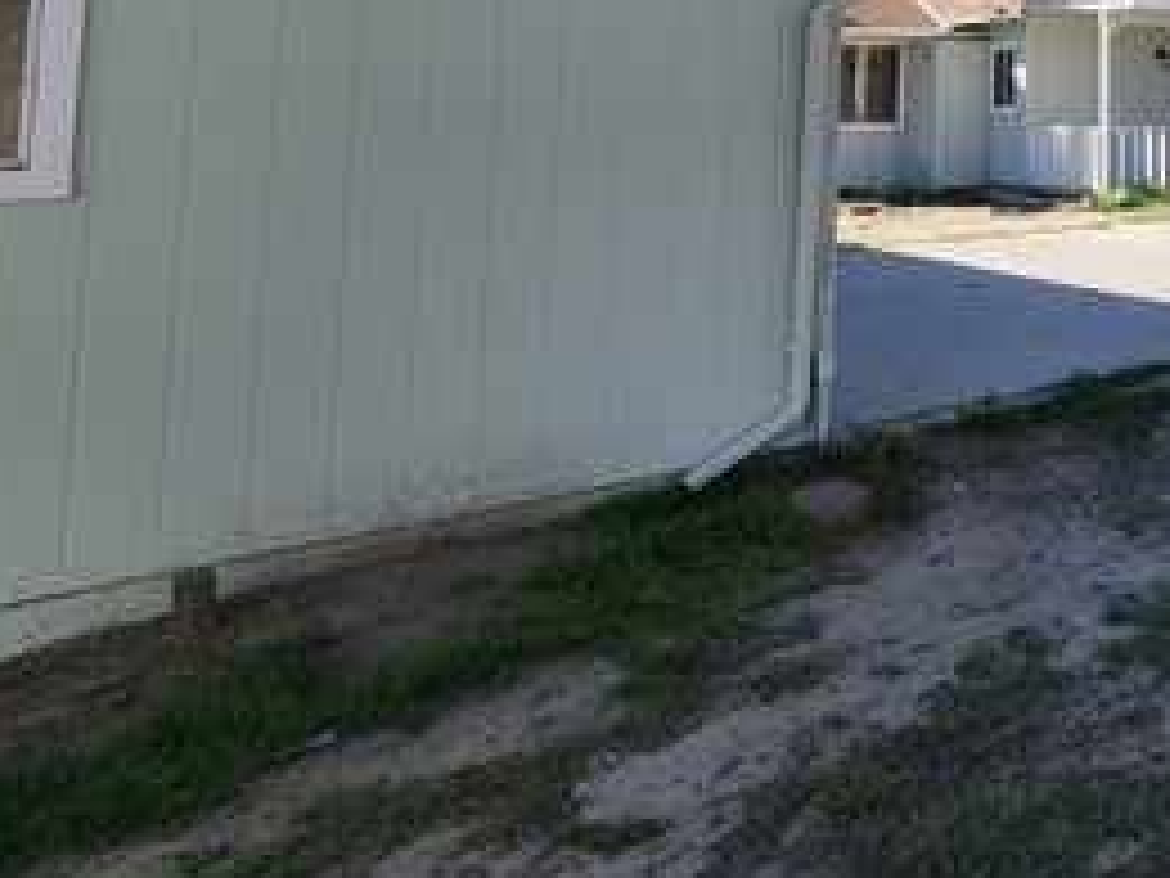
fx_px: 1082
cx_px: 1242
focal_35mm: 32
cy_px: -9
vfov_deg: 38.9
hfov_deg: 45.1
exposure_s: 1/829
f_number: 2.2
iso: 50
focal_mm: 2.2
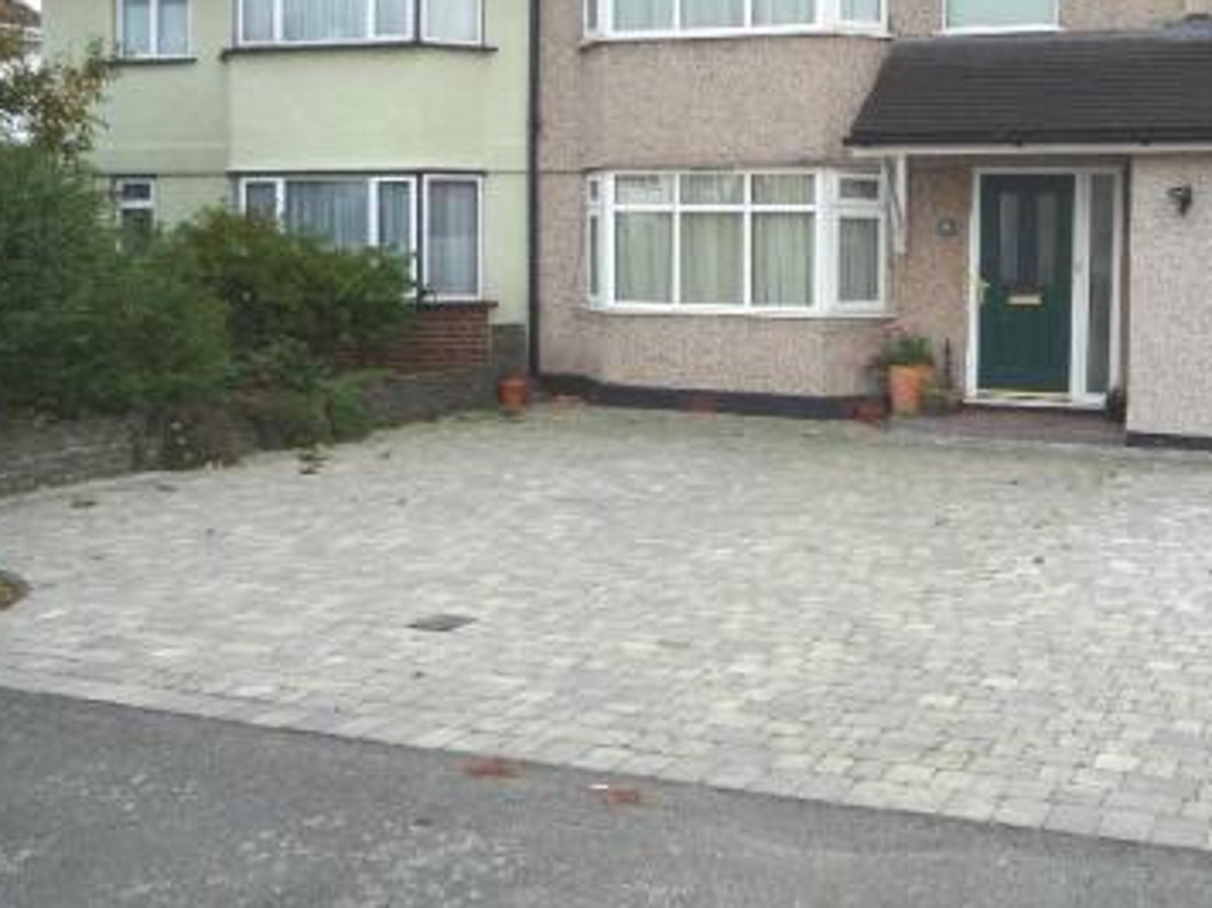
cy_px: 292
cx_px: 893
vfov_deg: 34.7
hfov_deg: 44.4
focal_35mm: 41
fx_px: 1435
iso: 100
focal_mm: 4.4
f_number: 2.8
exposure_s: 1/500
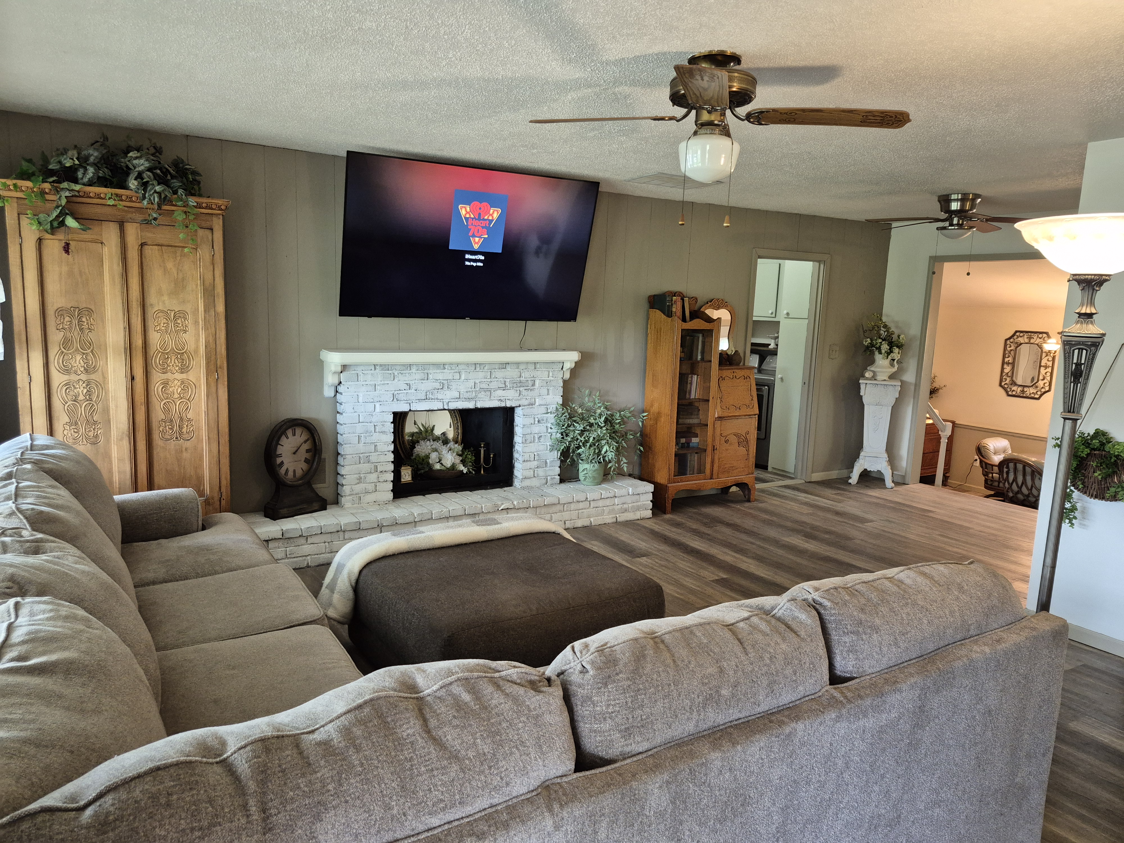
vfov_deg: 58.9
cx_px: 562
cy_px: 422
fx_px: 747
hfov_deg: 73.9
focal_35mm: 23
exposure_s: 1/120
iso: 500
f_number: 1.8
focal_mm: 5.4
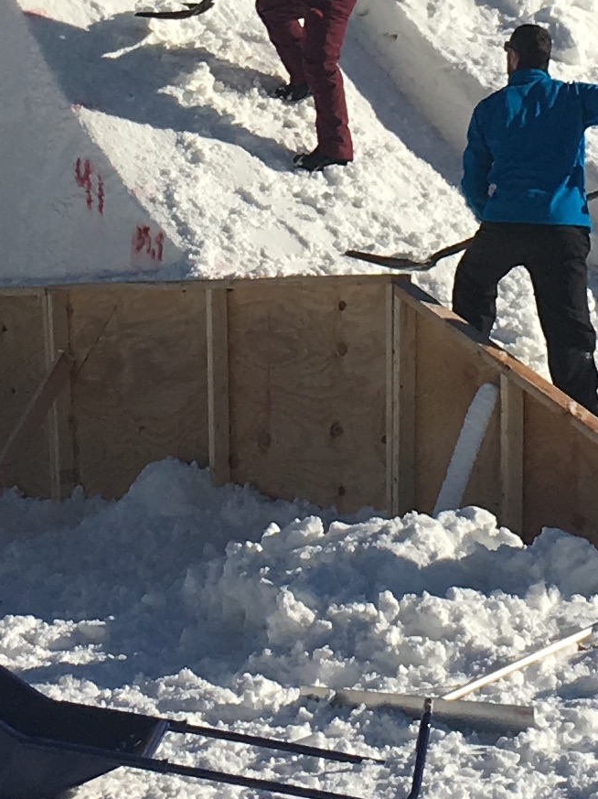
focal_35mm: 134
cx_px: 289
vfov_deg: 14.2
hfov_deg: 11.1
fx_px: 3089
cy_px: -185
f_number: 2.2
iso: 25
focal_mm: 4.15
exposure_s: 1/3344
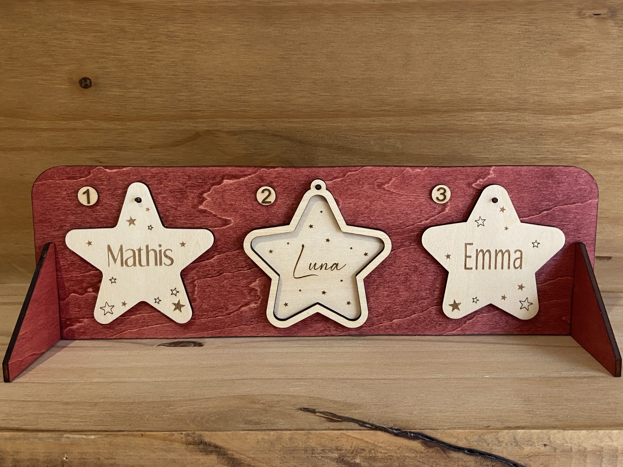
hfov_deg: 67.3
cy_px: 234
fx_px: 468
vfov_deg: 53.1
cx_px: 312
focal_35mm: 26
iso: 100
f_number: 1.8
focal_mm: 4.25
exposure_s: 1/50
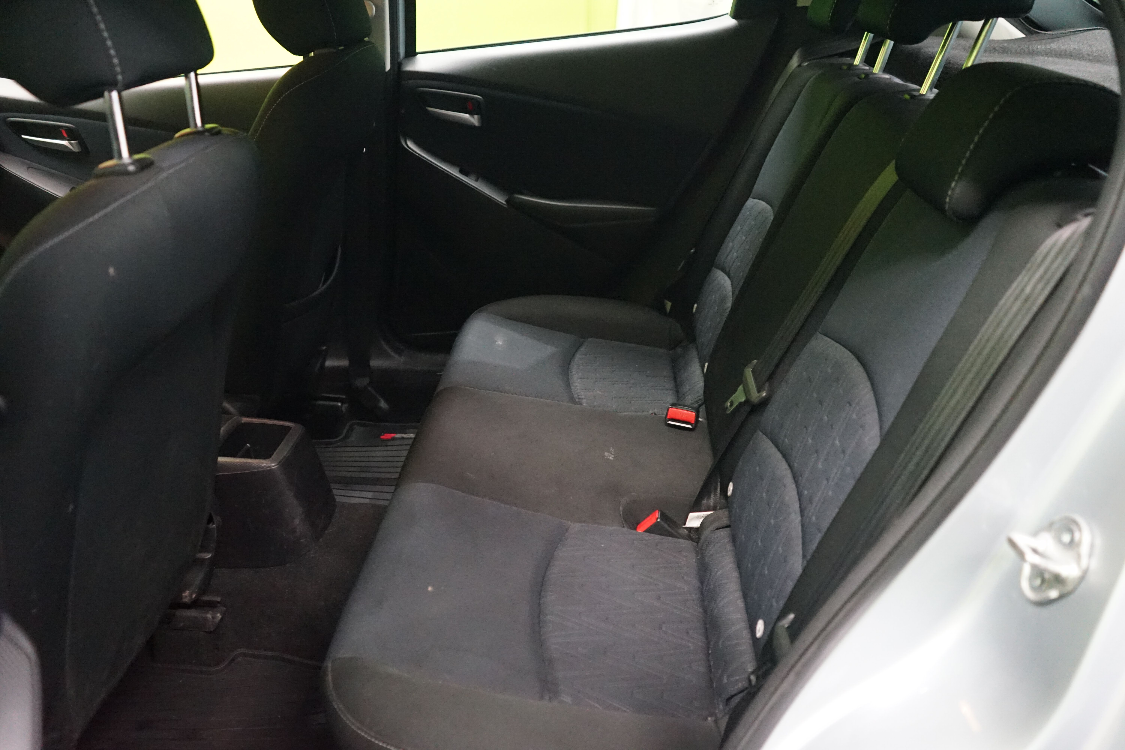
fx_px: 875
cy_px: 375
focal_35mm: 28
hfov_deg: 65.5
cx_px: 562
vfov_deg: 46.4
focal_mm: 28
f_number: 3.5
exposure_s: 1/30
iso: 6400
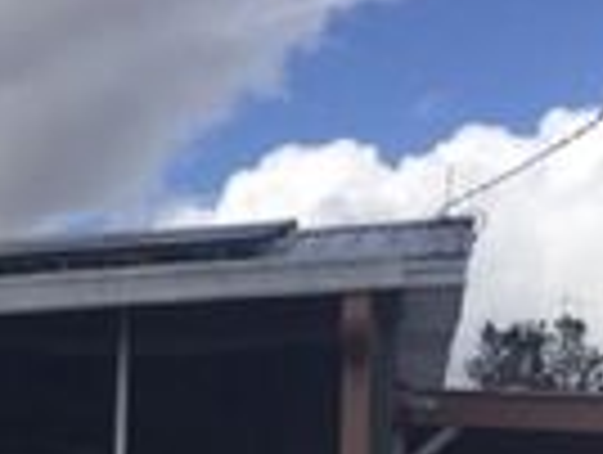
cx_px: -464
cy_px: 694
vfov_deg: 13.0
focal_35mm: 108
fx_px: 1885
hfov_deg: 15.7
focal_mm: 4.15
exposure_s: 1/2475
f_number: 2.2
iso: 32
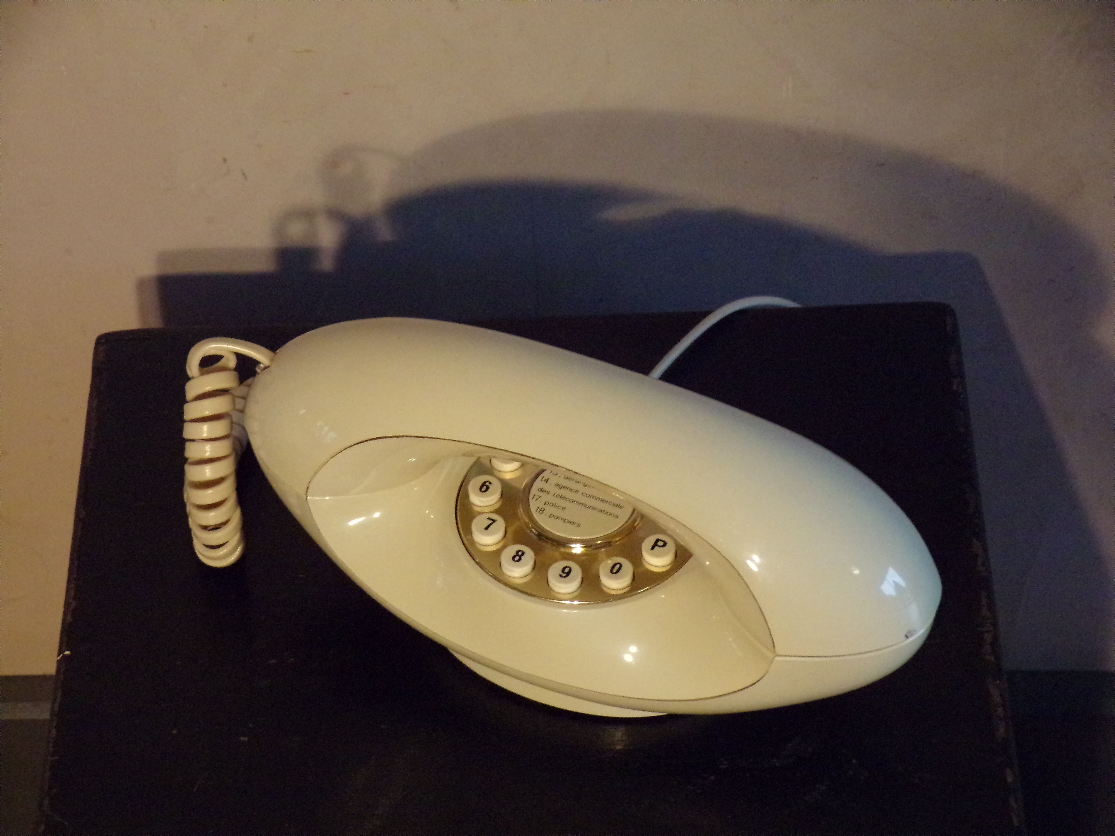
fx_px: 3672
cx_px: 558
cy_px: 418
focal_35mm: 114
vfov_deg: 13.0
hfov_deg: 17.3
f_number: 4.3
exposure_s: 1/28
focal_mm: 20.4
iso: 800
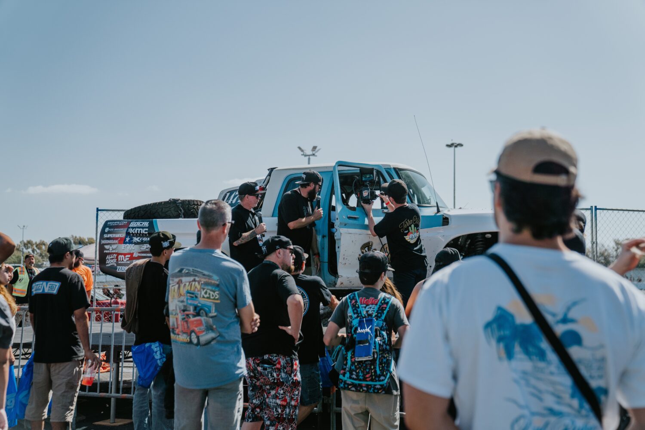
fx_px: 842
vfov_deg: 28.6
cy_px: 215
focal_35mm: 47
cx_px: 322
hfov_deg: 41.9
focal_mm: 47
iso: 100
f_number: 2.8
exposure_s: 1/2000
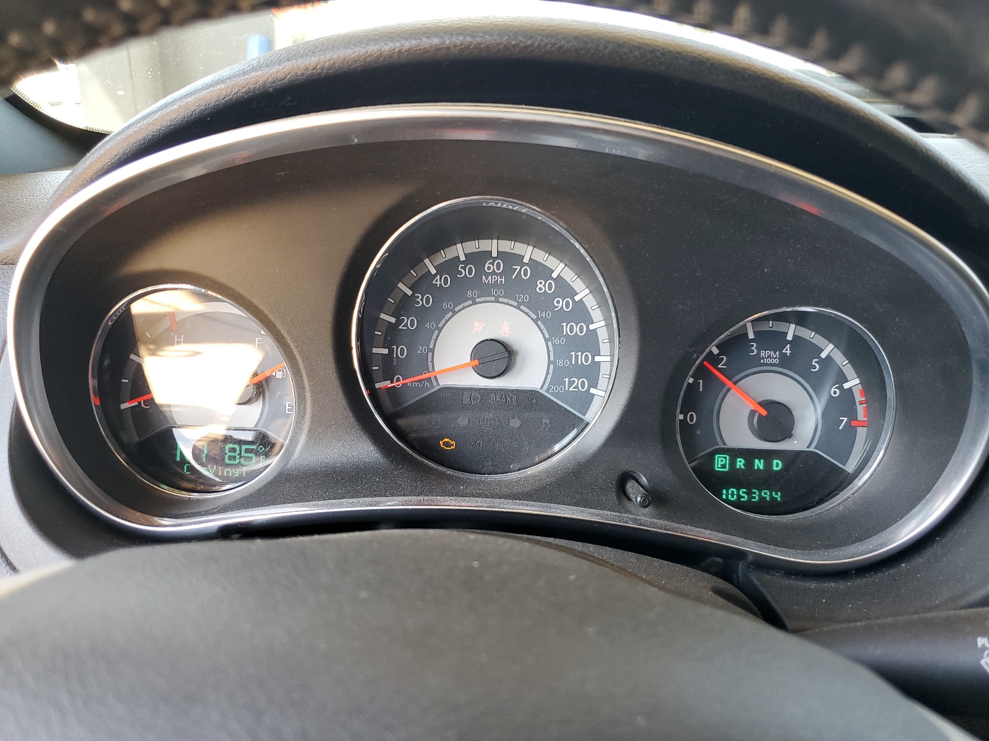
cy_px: 370
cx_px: 494
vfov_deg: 53.1
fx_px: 743
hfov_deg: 67.3
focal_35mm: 26
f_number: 1.5
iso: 84
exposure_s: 1/120
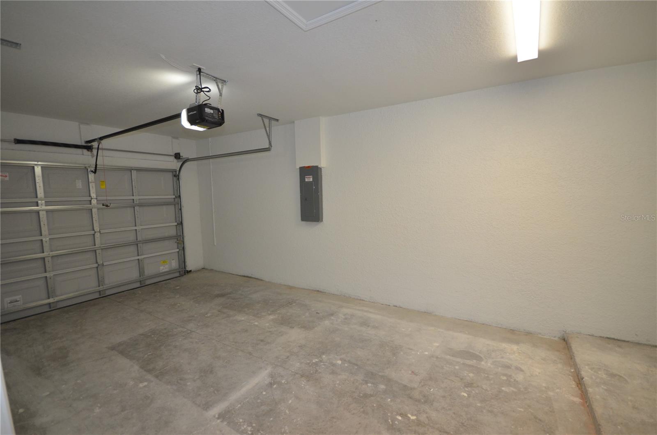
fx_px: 273
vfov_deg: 77.0
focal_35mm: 15
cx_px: 328
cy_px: 218
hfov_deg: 100.5
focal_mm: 10
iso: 640
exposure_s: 1/60
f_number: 4
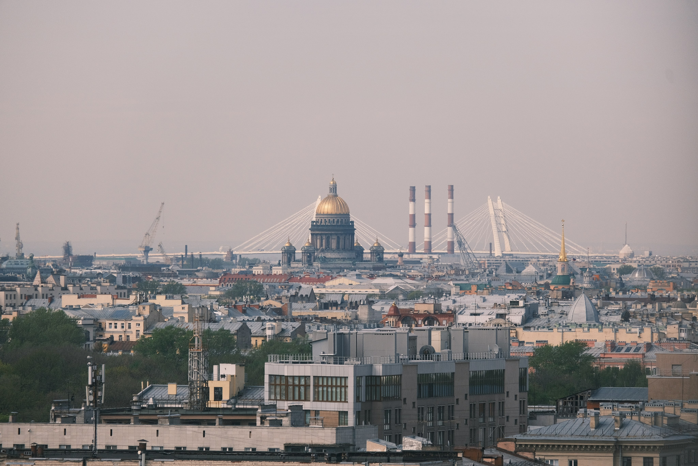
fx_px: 6689
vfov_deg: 4.0
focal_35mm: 345
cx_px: 349
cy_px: 233
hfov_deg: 6.0
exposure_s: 1/2000
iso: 640
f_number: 6.7
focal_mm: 230
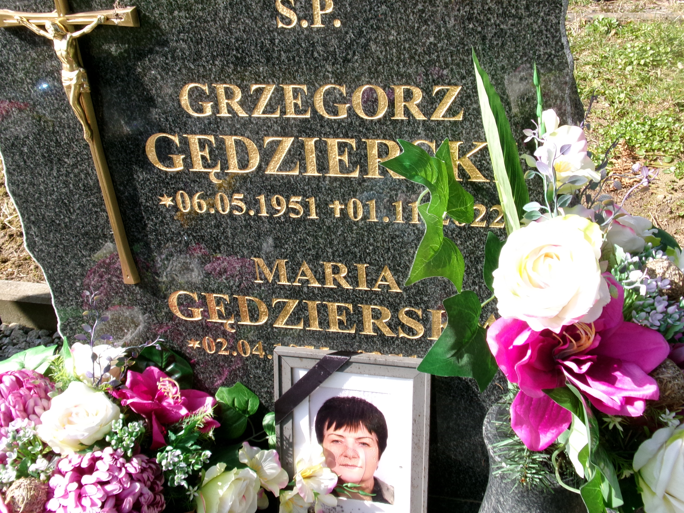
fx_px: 652
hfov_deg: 55.4
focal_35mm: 33
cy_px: 218
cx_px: 347
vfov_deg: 42.8
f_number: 10.8
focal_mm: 5.1
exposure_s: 1/42
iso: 100
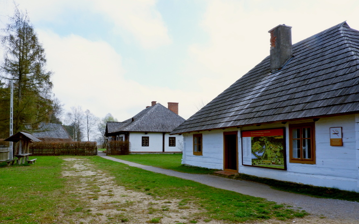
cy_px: 115
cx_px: 182
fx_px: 235
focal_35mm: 24
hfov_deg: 74.8
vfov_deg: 51.0
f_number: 22
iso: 500
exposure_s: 1/100
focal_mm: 15
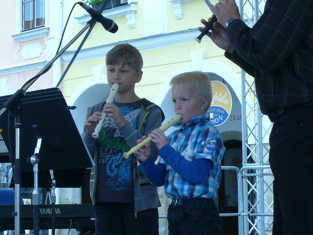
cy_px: 118
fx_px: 995
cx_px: 156
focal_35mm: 110
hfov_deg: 17.9
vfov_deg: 13.5
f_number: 8
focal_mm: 14
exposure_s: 1/125
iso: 200
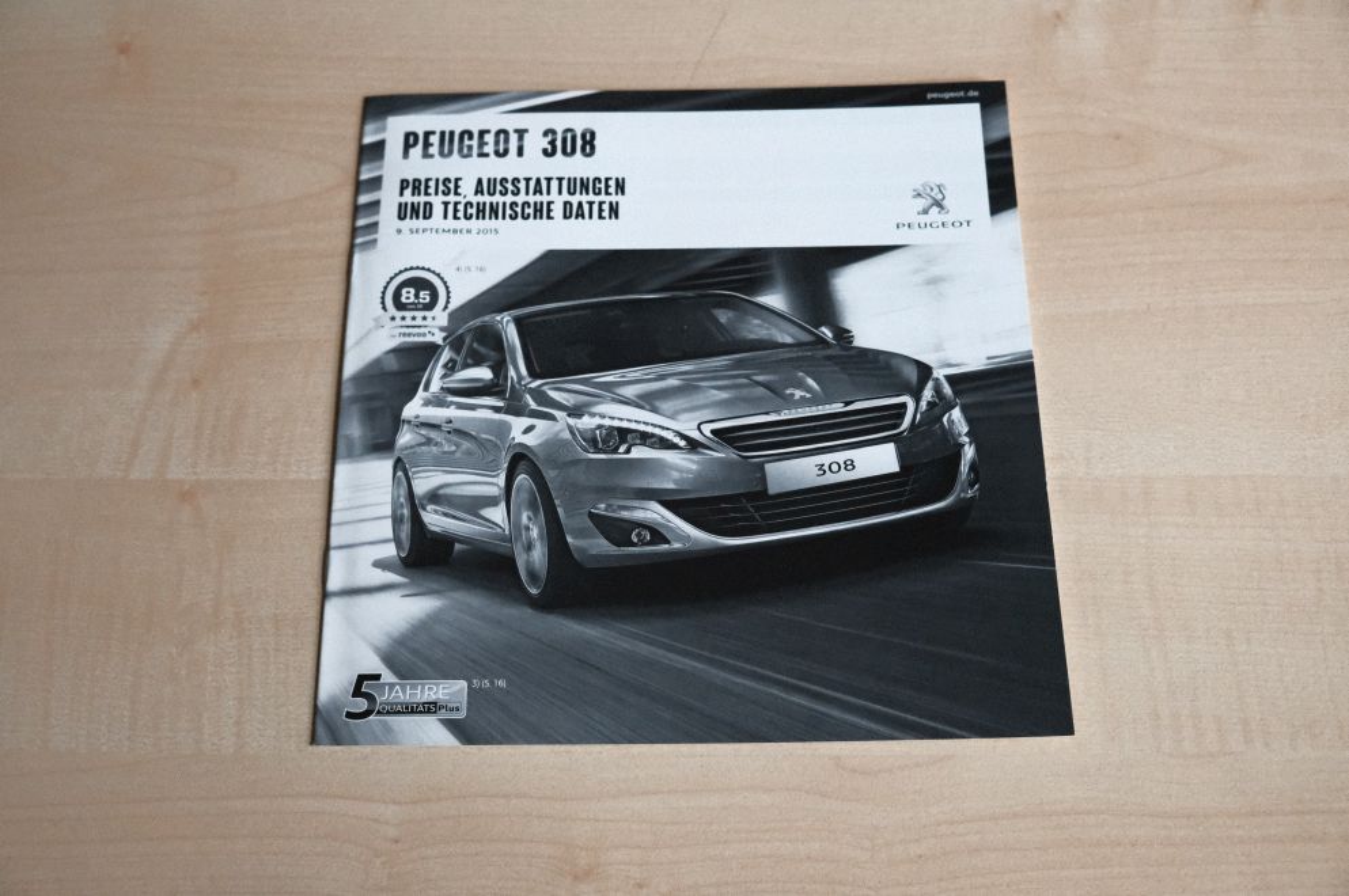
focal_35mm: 36
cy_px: 448
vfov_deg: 36.8
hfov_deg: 53.2
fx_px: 1348
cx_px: 674
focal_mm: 24.3
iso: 6400
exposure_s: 1/800
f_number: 4
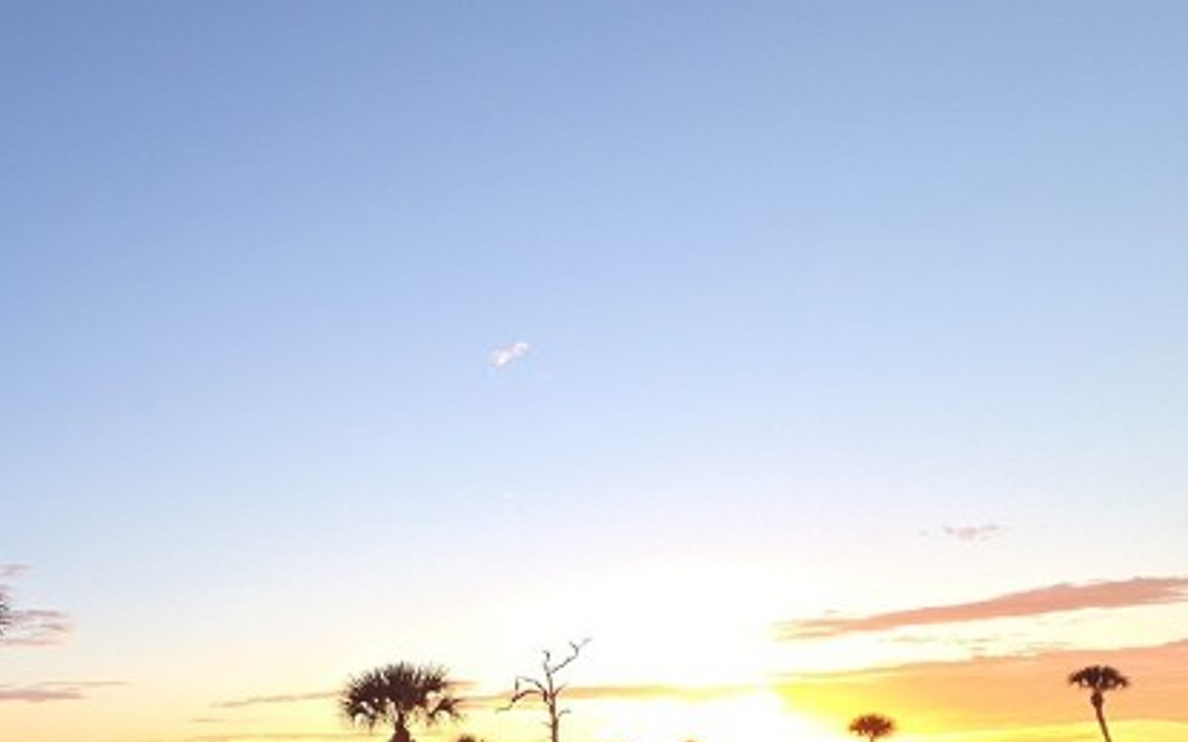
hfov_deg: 48.5
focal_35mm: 34
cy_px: 756
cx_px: 46
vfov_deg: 33.7
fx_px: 1100
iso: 50
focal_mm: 2.2
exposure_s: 1/286
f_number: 2.2
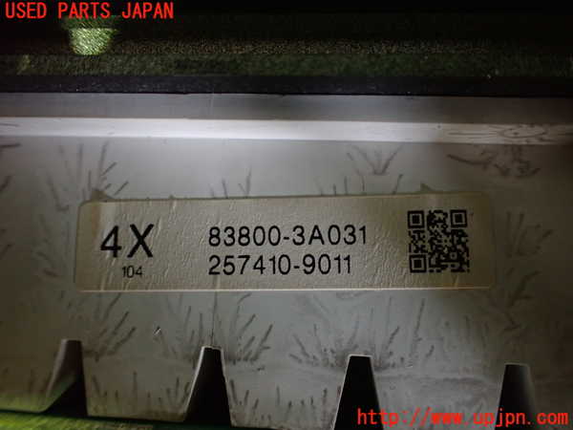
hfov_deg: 60.0
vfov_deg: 46.8
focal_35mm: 30
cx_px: 286
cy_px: 215
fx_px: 497
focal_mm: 5.4
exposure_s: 1/40
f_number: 2.3
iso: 800
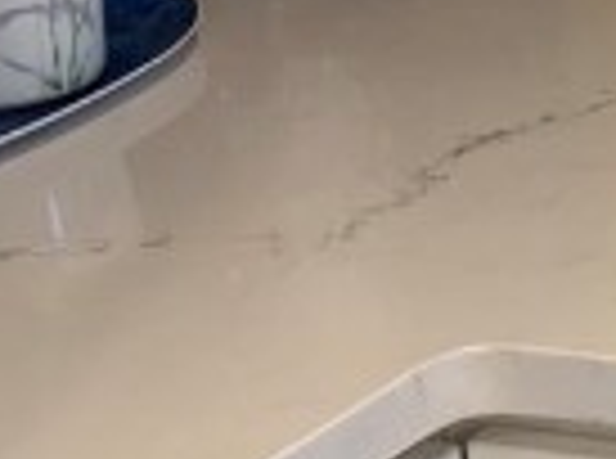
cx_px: 1326
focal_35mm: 195
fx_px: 3461
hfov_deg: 9.4
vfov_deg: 7.4
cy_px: -243
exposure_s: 1/60
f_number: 1.8
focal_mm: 4.25
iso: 64
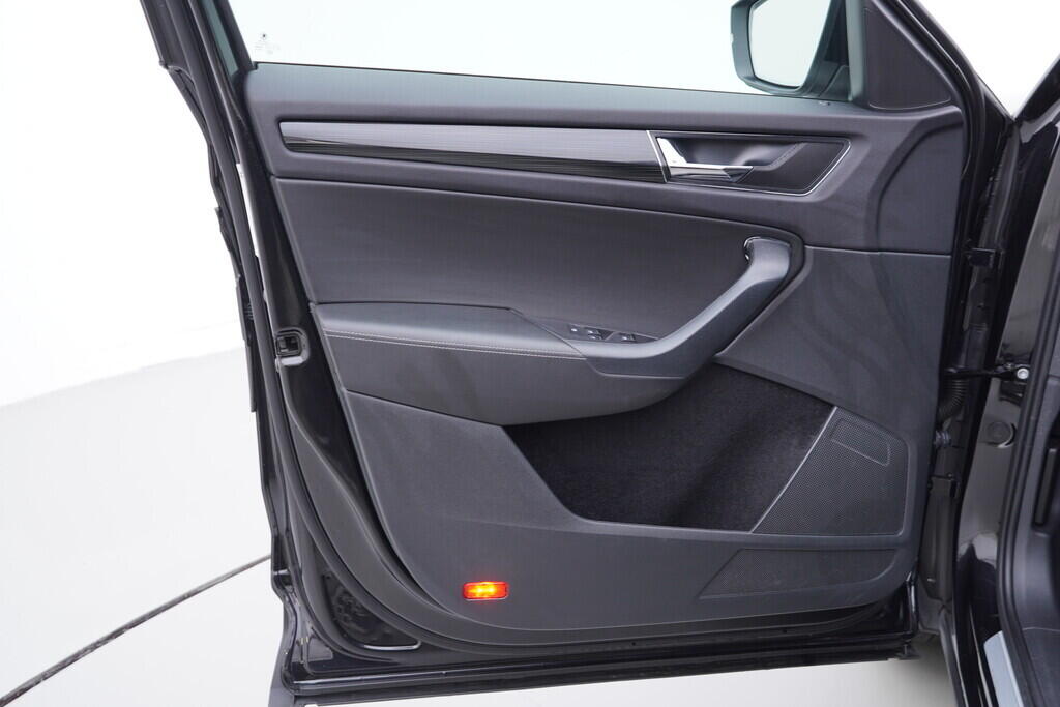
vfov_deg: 36.9
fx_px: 1060
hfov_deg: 53.1
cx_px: 530
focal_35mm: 36
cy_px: 354
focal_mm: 24
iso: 125
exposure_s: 1/40
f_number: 2.8
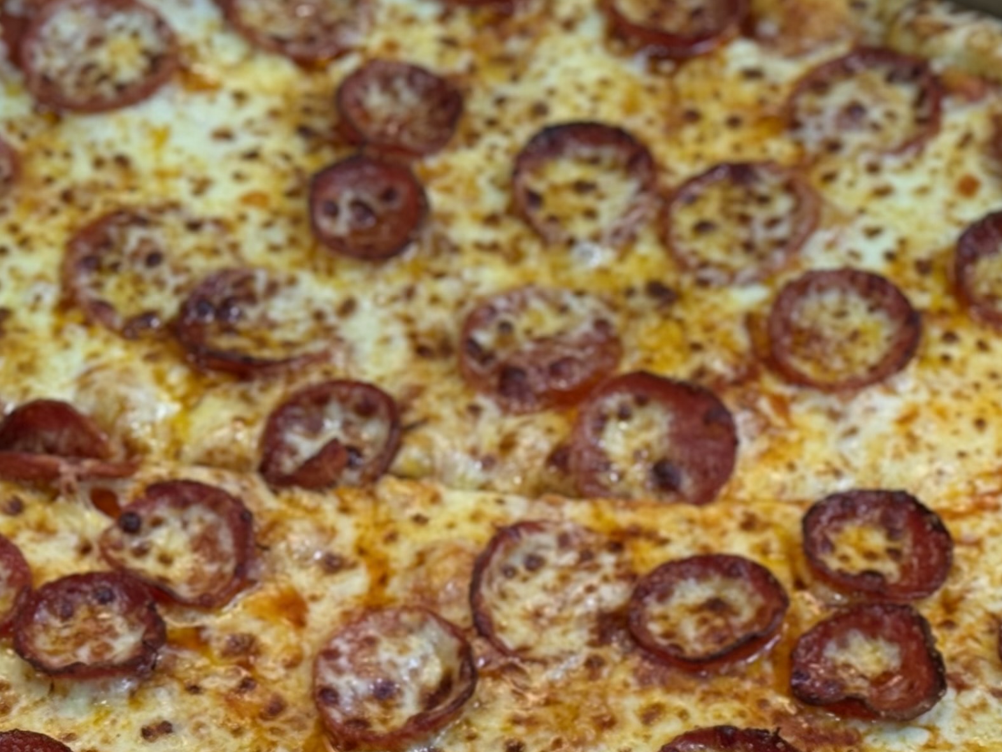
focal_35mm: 123
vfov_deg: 12.0
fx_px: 3561
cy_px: 606
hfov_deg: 16.0
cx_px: 387
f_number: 1.78
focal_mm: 6.76
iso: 64
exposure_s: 1/50
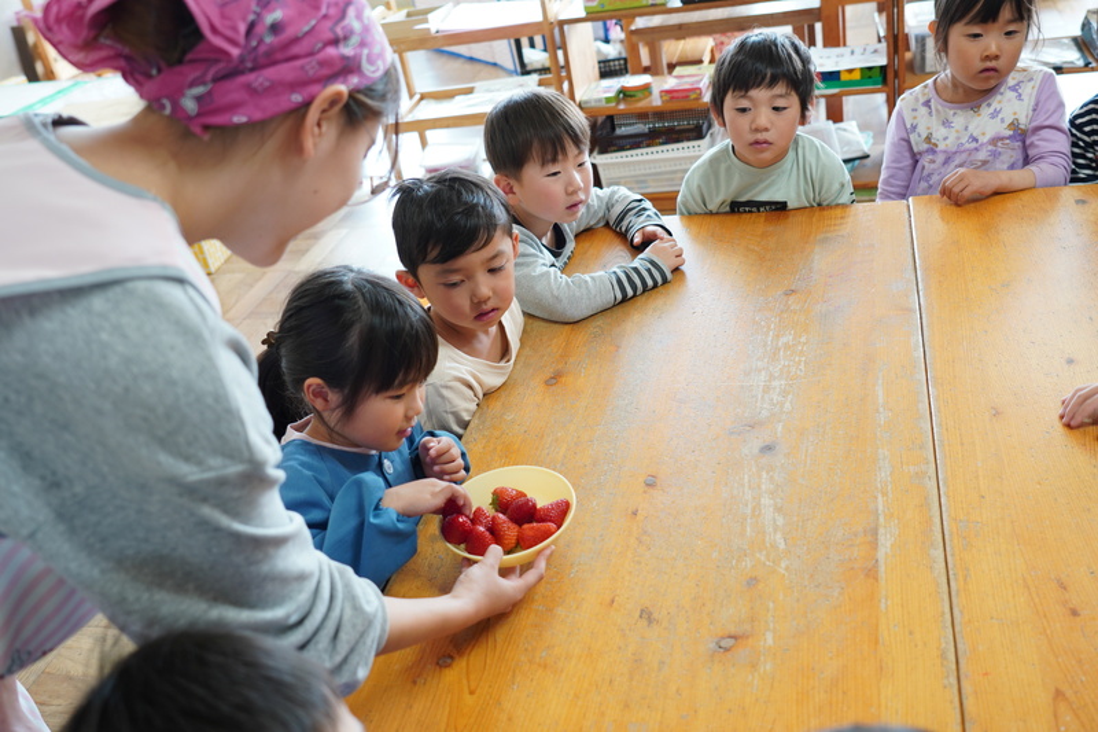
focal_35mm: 36
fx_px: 1098
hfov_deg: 53.1
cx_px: 549
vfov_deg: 36.9
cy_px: 366
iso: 200
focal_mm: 24
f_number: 2.8
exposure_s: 1/40
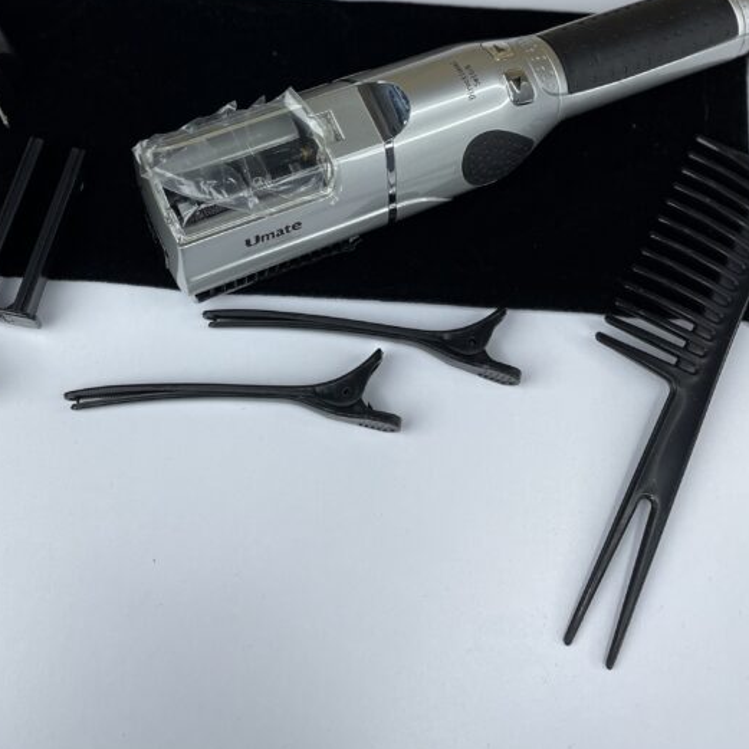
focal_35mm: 40
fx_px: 979
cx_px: 308
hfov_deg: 41.7
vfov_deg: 40.2
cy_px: 153
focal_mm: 4.2
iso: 40
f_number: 1.6
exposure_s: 1/291
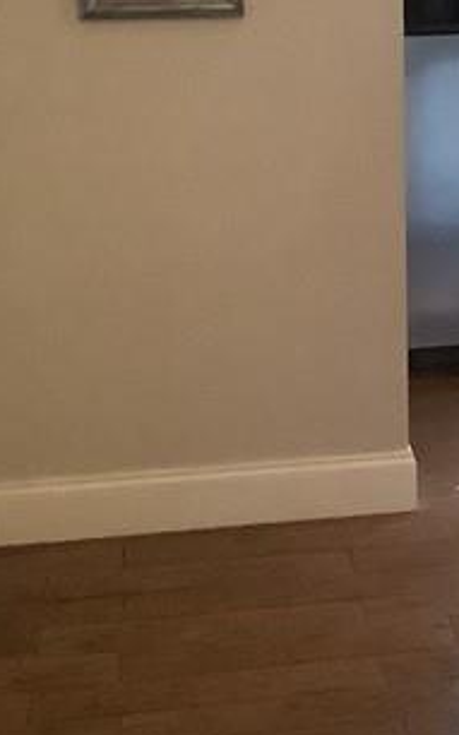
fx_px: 2204
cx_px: 795
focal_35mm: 110
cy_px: 58
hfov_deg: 11.2
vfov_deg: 18.6
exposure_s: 1/50
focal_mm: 3.3
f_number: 2.4
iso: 320
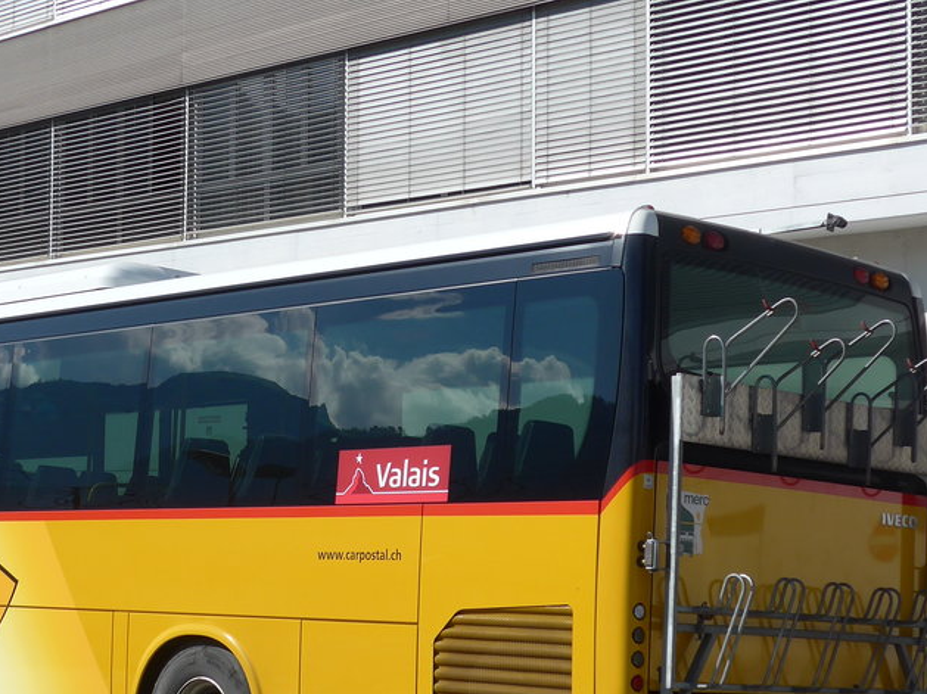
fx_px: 2248
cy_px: 404
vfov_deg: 17.5
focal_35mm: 84
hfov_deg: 23.2
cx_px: 311
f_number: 3.2
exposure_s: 1/1600
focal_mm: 9
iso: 80
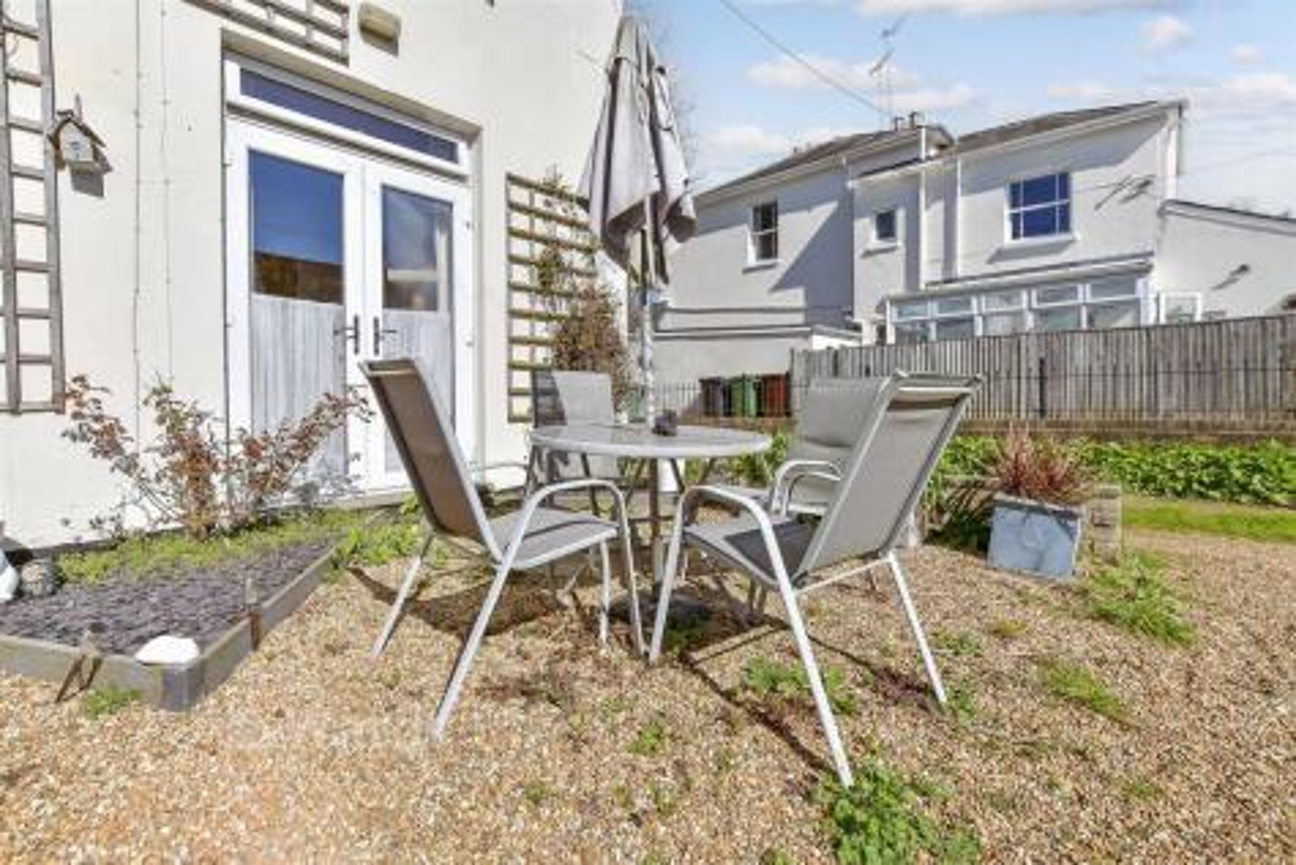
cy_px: 432
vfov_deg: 51.3
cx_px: 648
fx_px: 900
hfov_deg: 71.5
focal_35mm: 25
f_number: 8
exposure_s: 1/640
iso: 160
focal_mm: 17
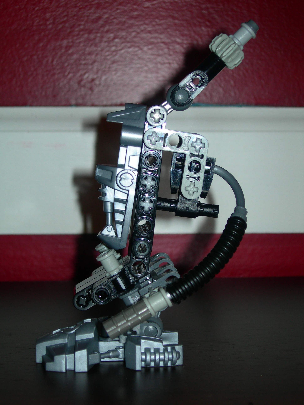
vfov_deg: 27.0
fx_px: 843
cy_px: 202
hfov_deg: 20.4
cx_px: 152
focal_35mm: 72
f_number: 3.7
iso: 50
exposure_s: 1/60.1
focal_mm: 14.9
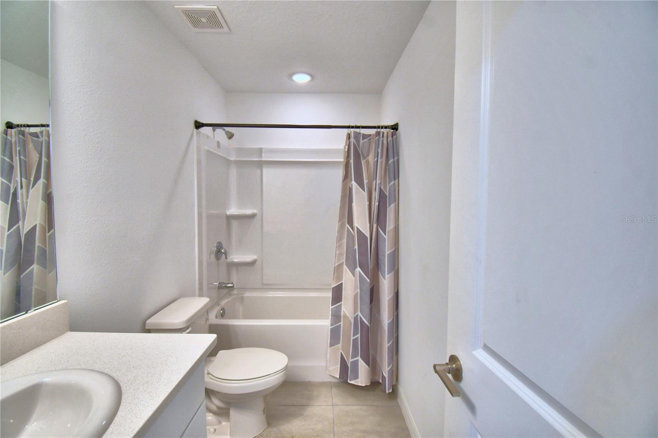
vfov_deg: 77.3
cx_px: 329
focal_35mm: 15
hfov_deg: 100.4
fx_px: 274
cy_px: 219
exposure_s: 1/125
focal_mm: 10
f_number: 4.5
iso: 320
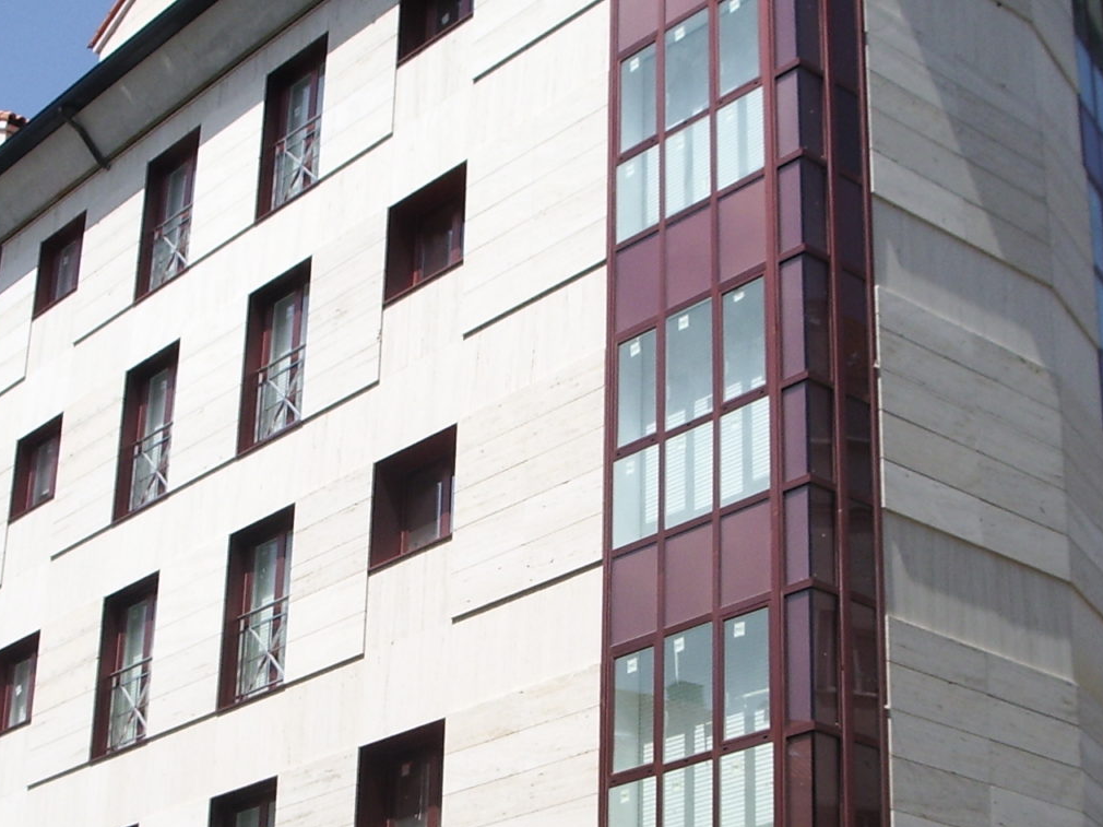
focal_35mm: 71
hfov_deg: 27.4
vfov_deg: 20.6
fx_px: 2262
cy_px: 612
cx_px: 512
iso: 50
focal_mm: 5.8
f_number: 4.3
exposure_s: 1/500
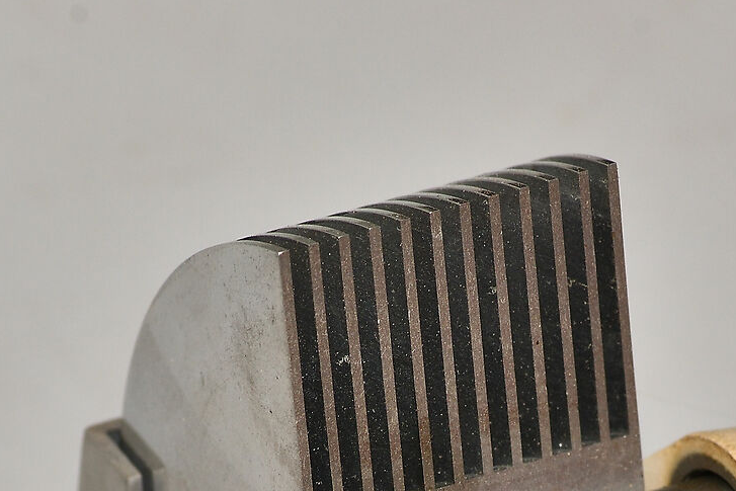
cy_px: 662
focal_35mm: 462
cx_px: 394
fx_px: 9447
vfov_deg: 3.0
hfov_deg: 4.5
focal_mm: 140
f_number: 14
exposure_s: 1/400
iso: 100
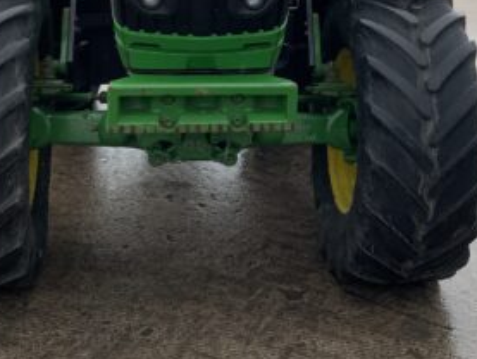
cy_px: -19
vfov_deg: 21.0
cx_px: 277
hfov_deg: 28.9
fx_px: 924
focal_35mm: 67
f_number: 1.8
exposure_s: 1/606
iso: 16
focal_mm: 3
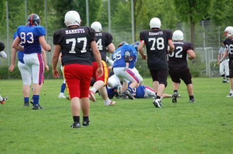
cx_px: 116
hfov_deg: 9.2
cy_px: 77
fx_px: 1453
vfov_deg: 6.1
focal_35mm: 225
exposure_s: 1/640
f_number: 4.5
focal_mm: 150
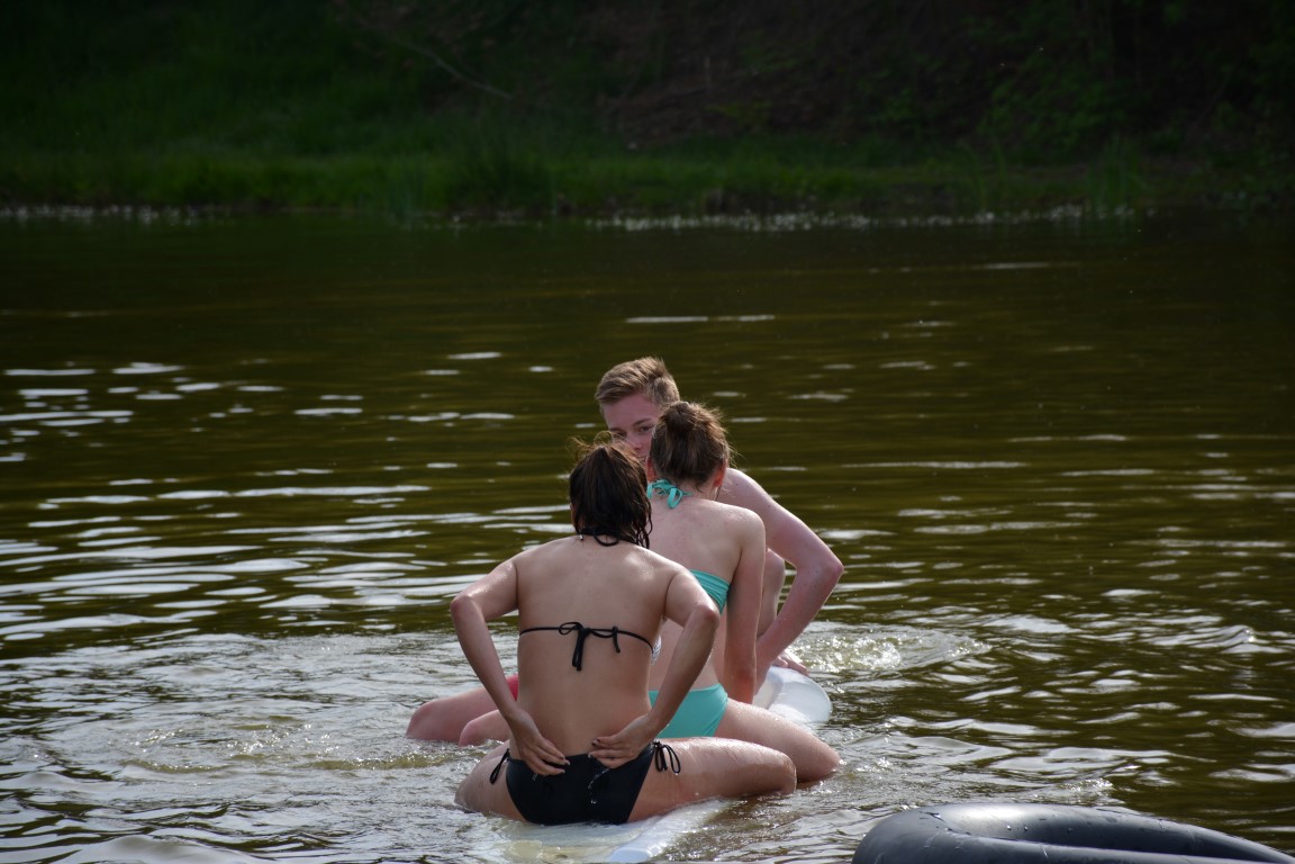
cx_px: 648
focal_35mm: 210
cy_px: 432
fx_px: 7554
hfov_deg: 9.8
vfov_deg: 6.5
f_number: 5.6
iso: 200
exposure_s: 1/500
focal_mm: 140
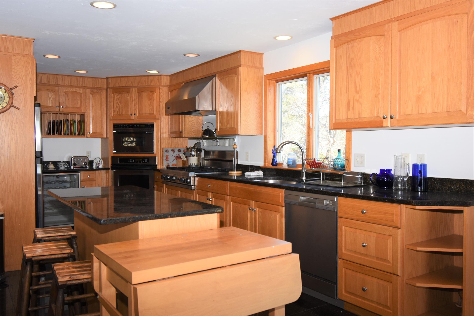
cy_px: 158
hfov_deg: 61.9
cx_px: 237
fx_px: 395
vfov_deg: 43.6
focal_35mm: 30
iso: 400
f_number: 5.6
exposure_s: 1/60
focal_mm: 20
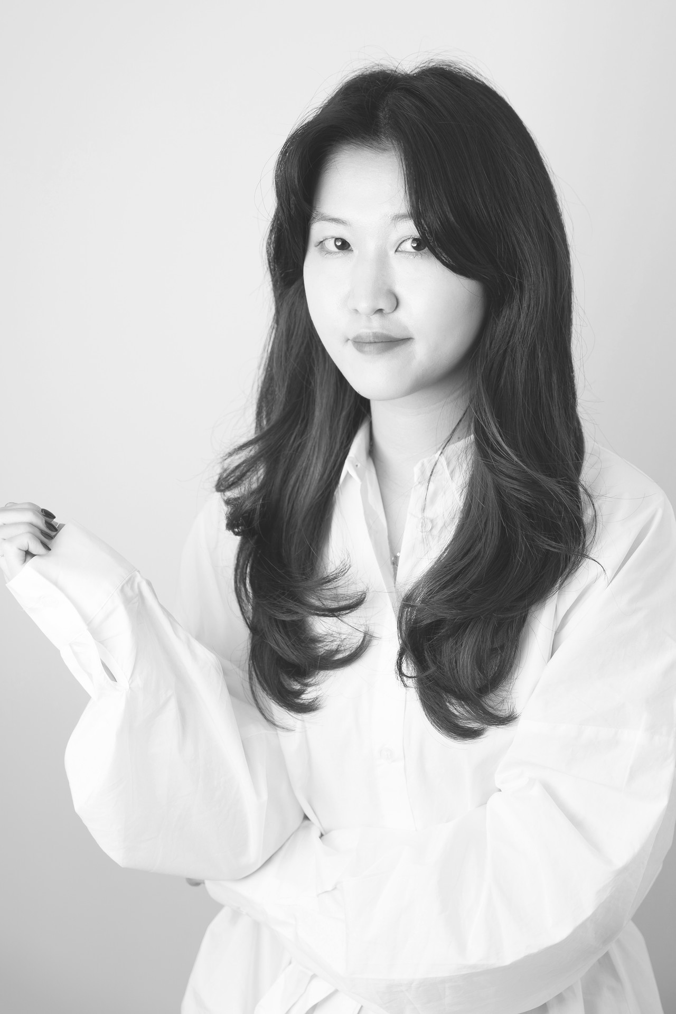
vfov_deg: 40.0
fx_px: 1394
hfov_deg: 27.3
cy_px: 507
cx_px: 338
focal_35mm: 50
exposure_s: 1/100
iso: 100
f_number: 2.8
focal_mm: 49.5
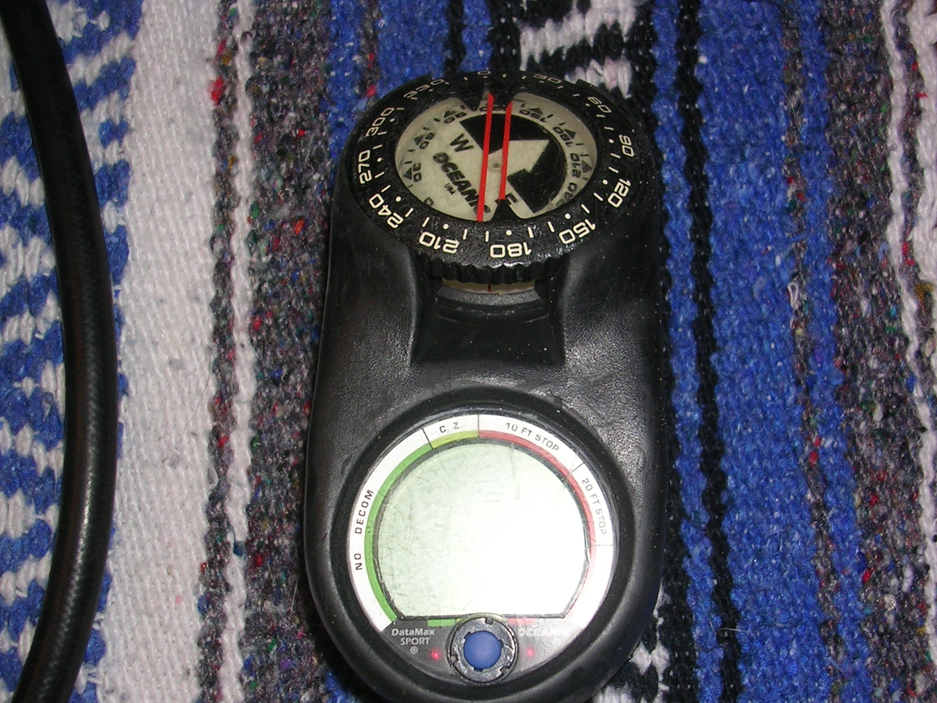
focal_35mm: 51
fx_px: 1381
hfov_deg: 37.5
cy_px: 419
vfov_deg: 28.5
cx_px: 475
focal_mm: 6.2
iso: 50
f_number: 2.9
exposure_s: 1/60.1
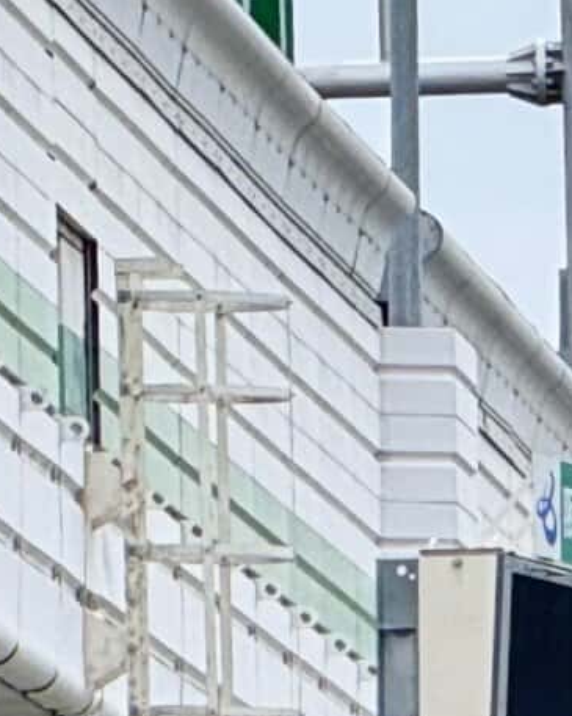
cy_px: 1343
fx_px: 13472
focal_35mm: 636
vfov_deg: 3.0
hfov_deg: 2.4
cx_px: 844
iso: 64
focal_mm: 15.66
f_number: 2.8
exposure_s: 1/721
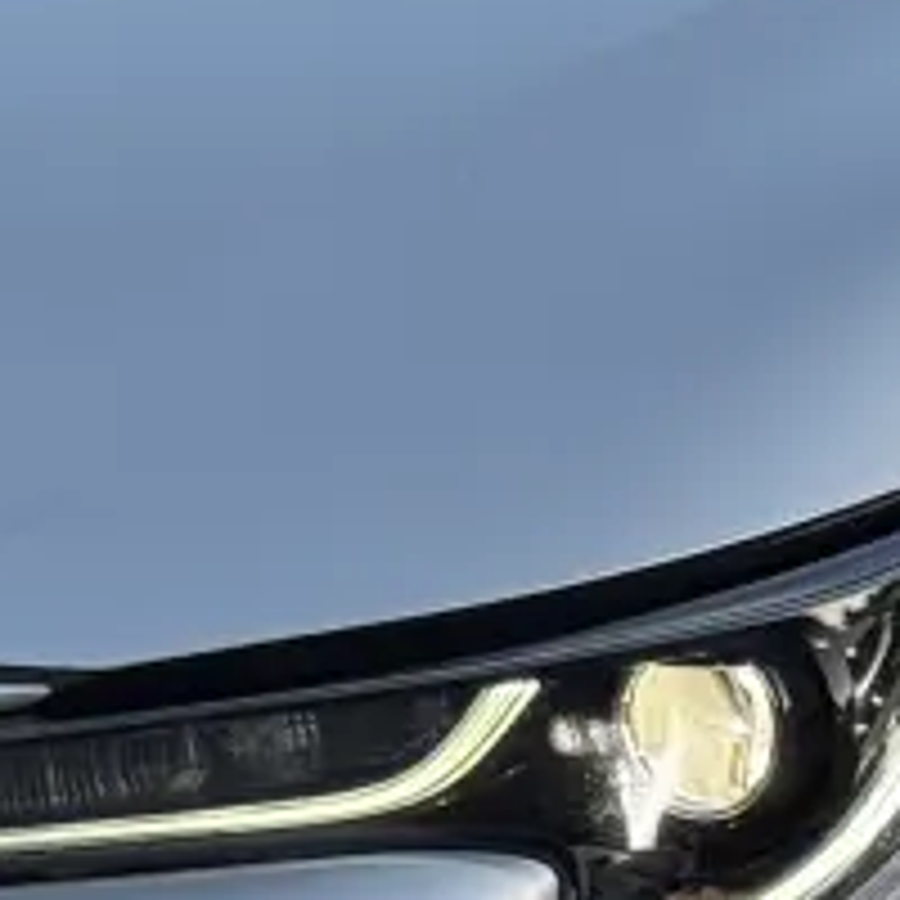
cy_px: 274
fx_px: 8972
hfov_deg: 5.7
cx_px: 621
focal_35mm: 305
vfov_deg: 5.7
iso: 64
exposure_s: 1/865
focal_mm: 6.76
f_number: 1.78
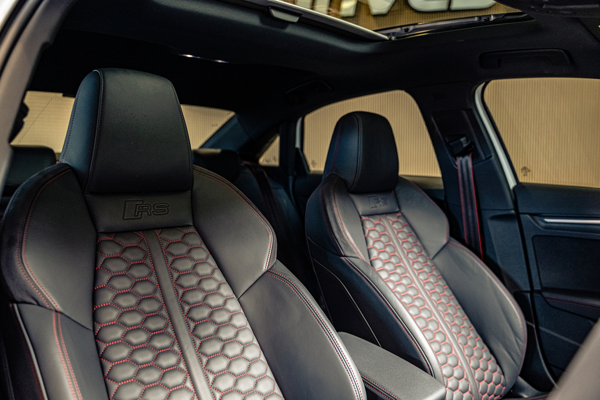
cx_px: 300
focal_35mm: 30
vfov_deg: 43.0
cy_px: 200
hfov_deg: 61.1
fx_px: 508
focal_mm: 30.5
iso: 1600
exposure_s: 1/125
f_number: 2.8
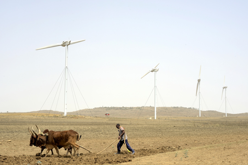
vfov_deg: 27.0
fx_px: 345
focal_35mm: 50
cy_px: 82
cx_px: 124
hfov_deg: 39.6
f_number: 11
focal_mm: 50
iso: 200
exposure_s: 1/250
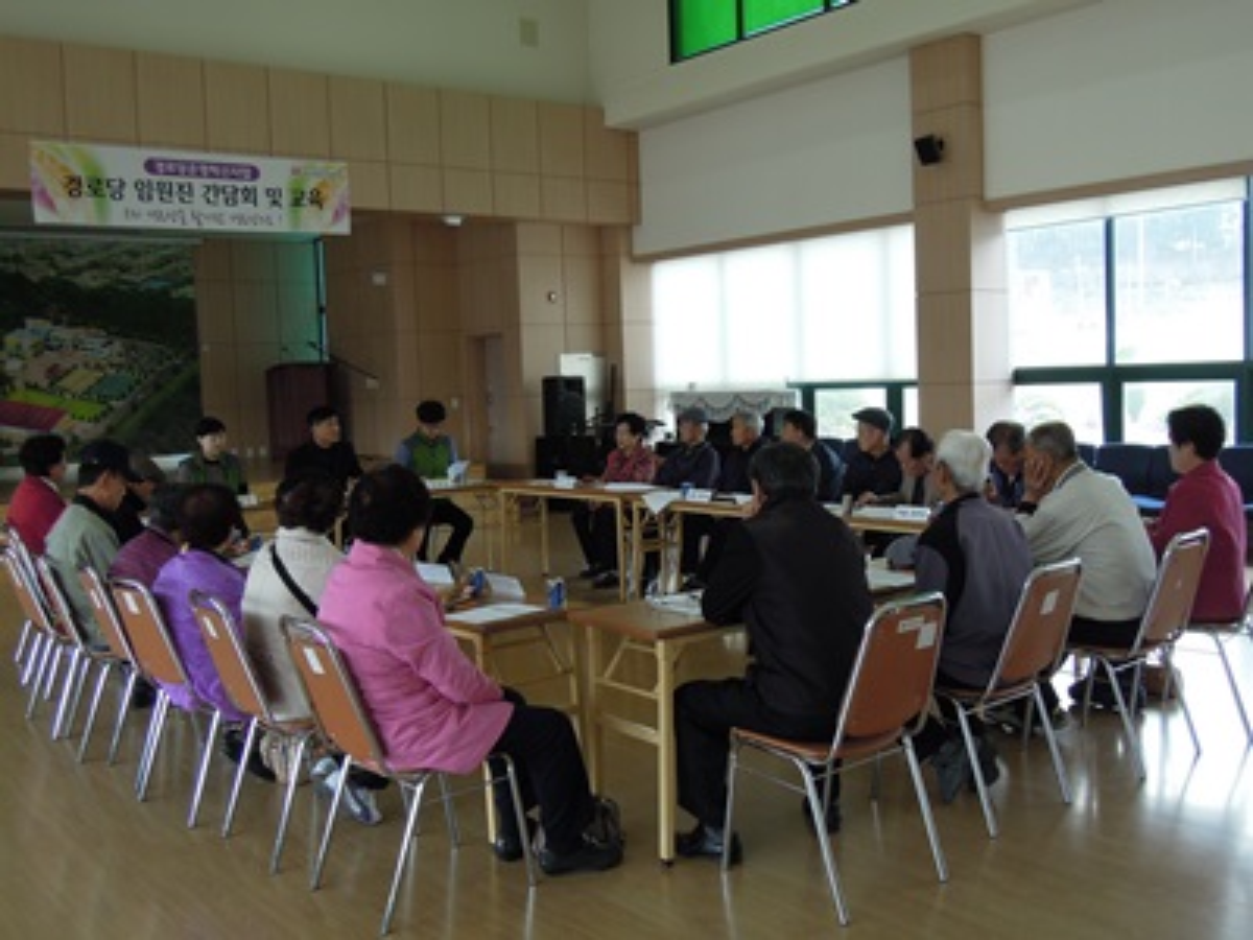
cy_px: 470
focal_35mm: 35
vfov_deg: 40.7
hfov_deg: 52.6
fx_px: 1267
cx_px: 626
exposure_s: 1/60
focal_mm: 6.3
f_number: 3.2
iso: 160
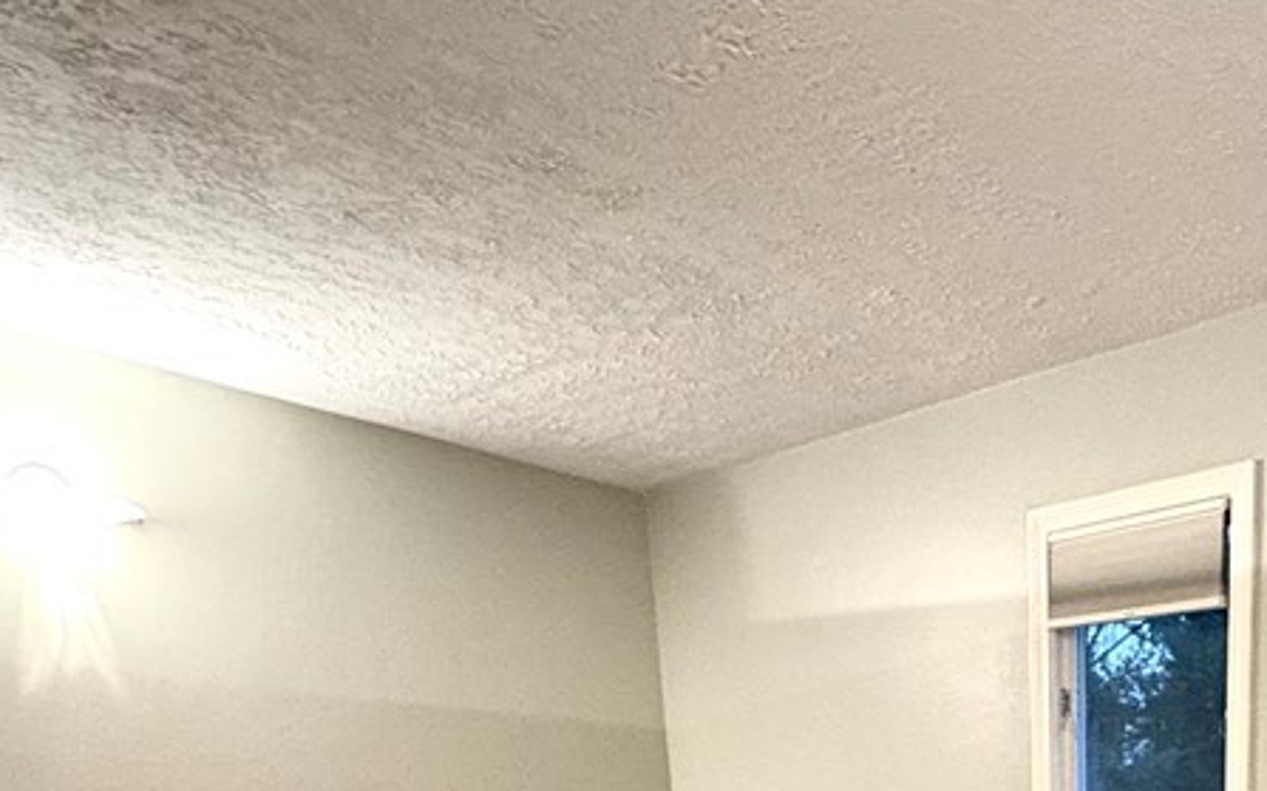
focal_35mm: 34
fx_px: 1174
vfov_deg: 28.8
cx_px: 1052
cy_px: 1079
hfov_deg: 52.3
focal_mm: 2.22
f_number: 2.2
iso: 640
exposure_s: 1/40
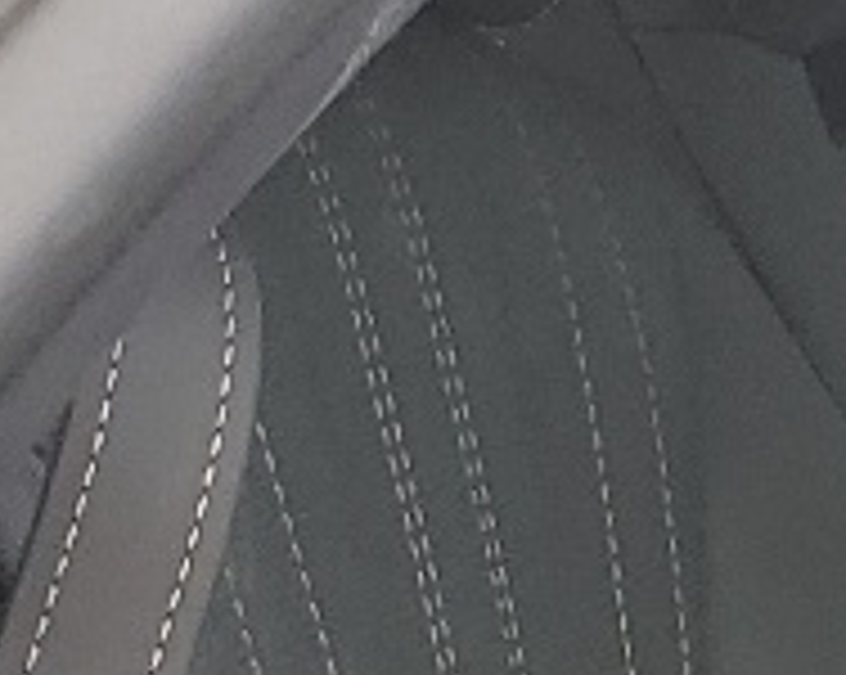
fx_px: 5403
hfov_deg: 7.4
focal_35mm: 216
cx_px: 2938
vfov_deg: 6.7
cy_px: 1755
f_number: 1.5
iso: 50
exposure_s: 1/294
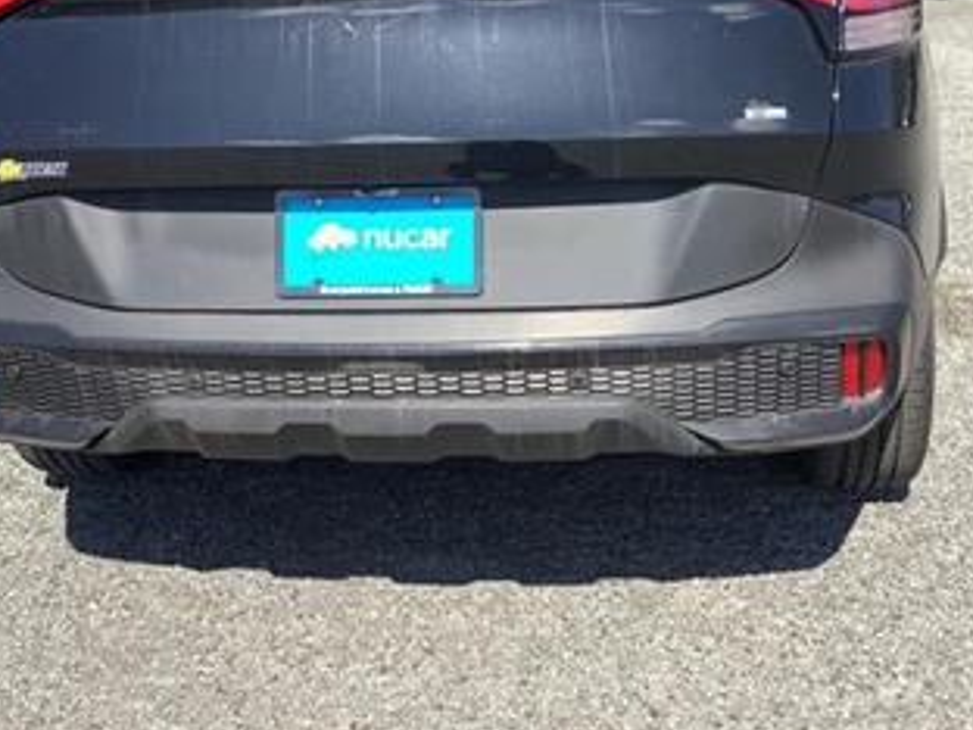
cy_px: 159
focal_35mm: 50
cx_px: 462
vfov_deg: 28.6
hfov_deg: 38.2
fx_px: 1405
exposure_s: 1/741
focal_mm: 3.3
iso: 25
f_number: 2.4
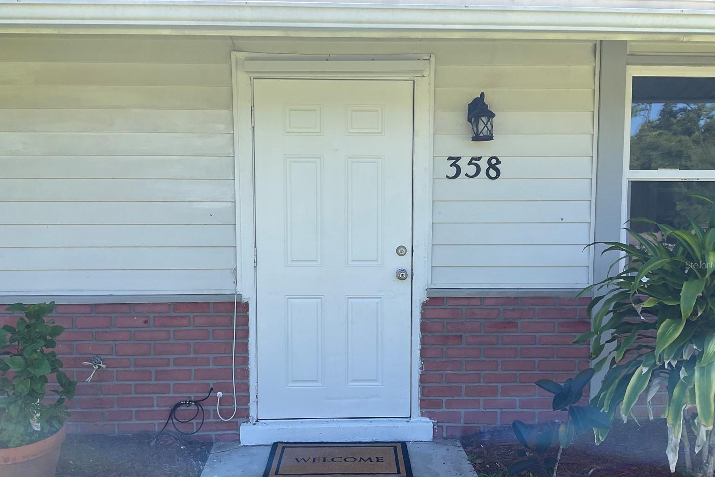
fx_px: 616
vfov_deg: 42.3
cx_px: 361
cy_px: 265
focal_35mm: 31
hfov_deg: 60.3
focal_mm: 3
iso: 16
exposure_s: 1/650
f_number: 1.8
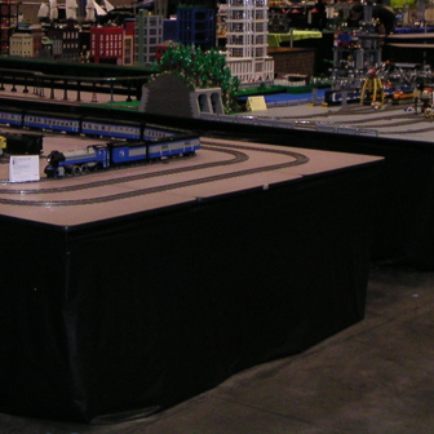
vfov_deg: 21.2
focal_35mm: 80
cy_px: 50
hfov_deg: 21.5
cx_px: 136
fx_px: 1135
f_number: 2.8
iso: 160
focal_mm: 6
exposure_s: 1/45
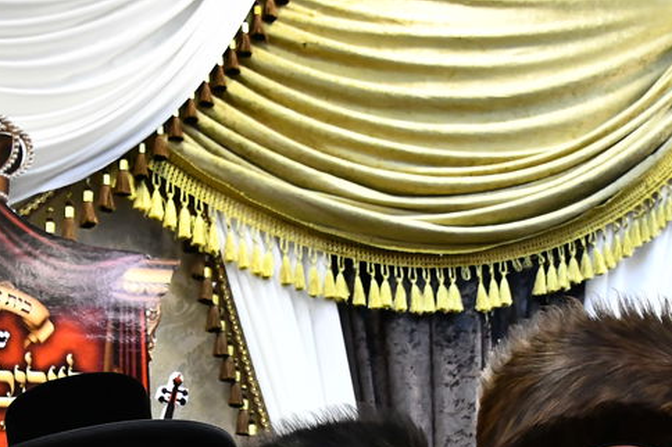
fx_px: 2052
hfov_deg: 18.6
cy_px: 646
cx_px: 289
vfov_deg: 11.9
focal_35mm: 110
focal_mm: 38
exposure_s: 1/100
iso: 3200
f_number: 5.6
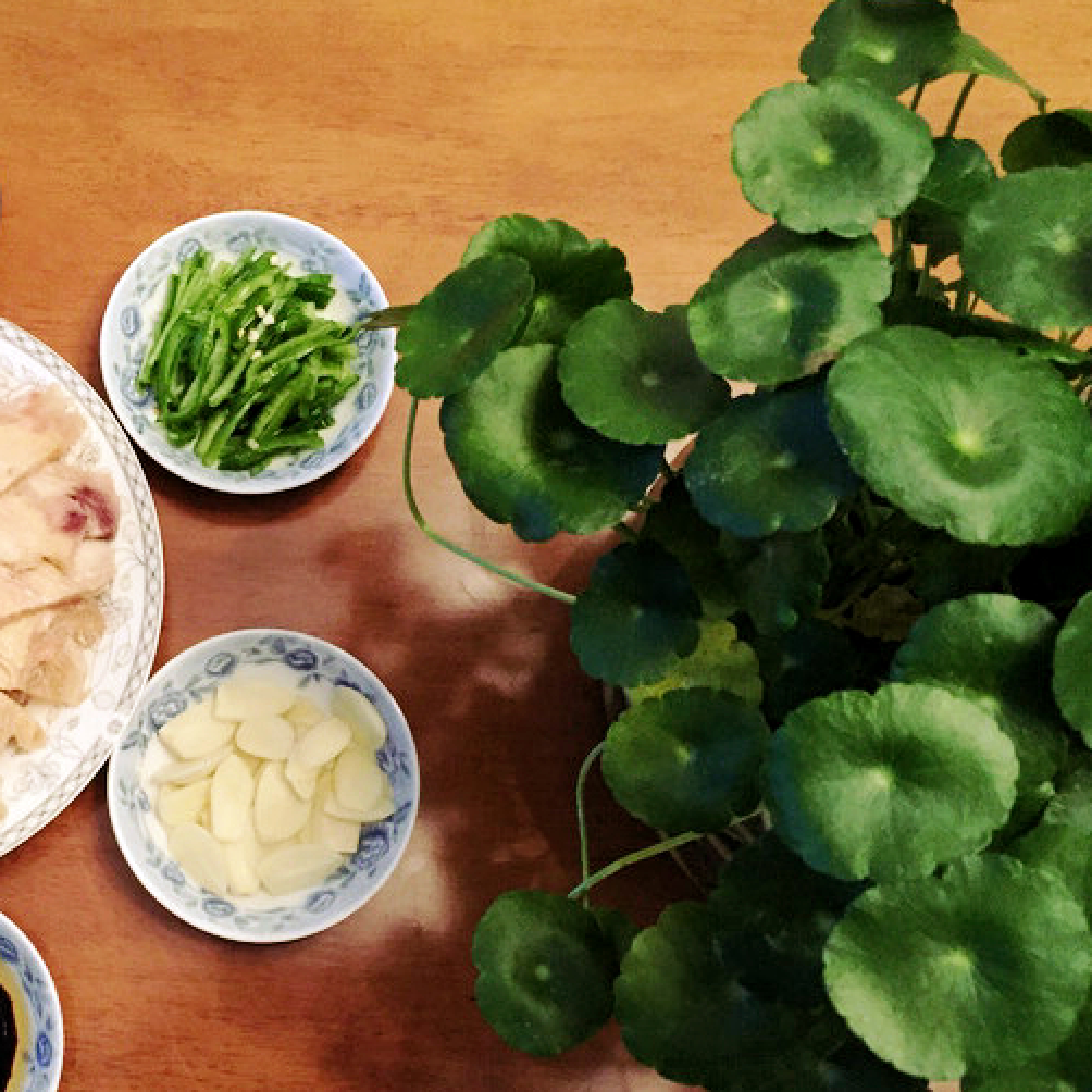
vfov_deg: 36.7
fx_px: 1642
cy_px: 621
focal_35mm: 46
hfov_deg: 35.9
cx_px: 259
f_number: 2.2
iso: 250
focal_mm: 4.15
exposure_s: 1/20
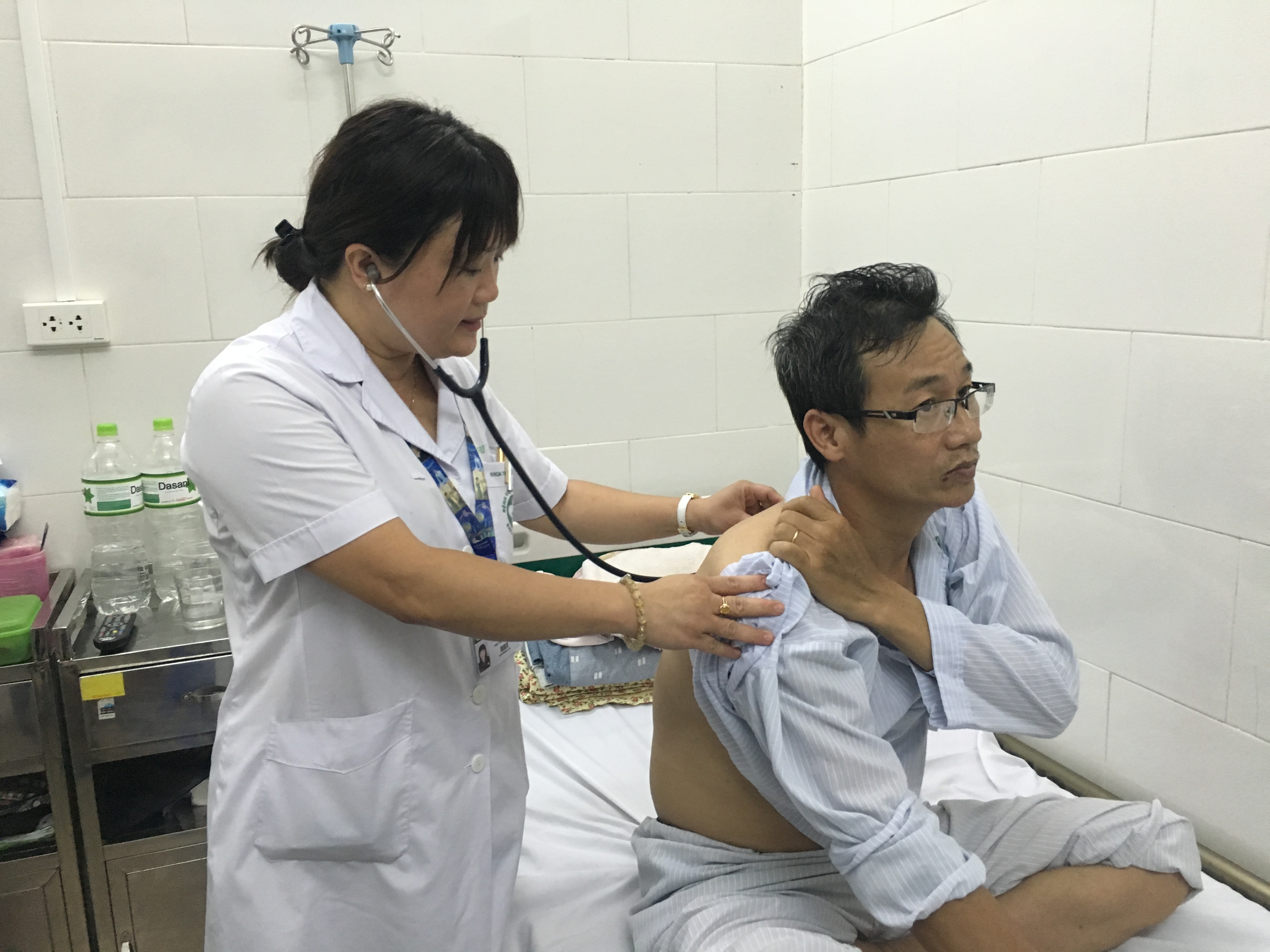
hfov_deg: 61.7
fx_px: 1064
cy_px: 476
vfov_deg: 48.2
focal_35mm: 29
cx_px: 635
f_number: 2.2
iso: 200
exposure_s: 1/33
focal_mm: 4.15
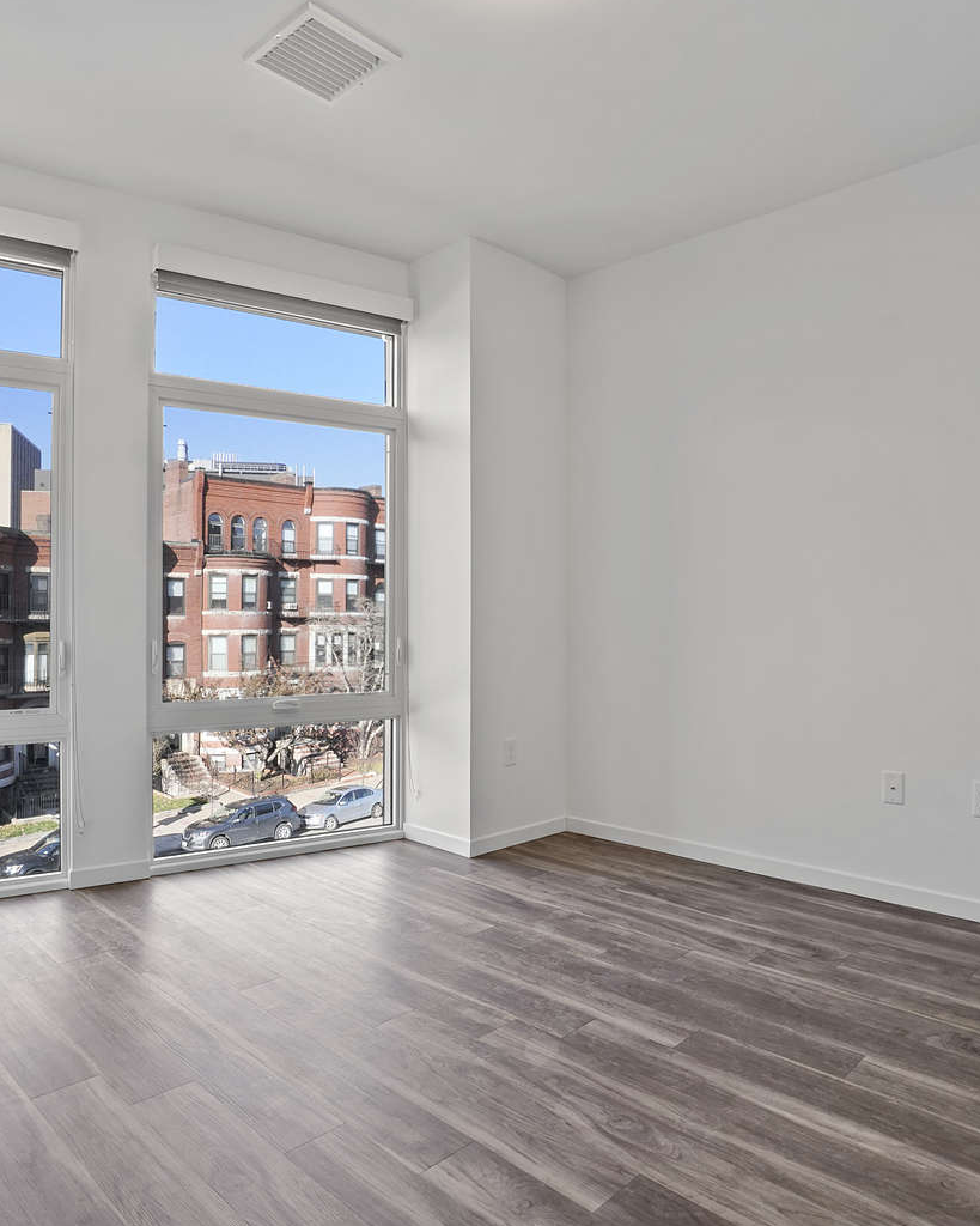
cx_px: 477
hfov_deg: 63.1
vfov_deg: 75.0
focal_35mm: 22
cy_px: 623
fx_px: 798
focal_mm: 10
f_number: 11
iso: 500
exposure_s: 1/10
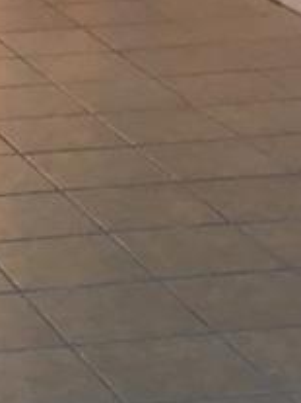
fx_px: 1950
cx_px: -223
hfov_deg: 8.5
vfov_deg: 11.7
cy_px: 313
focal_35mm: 168
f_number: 2.2
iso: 64
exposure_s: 1/30
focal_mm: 4.15
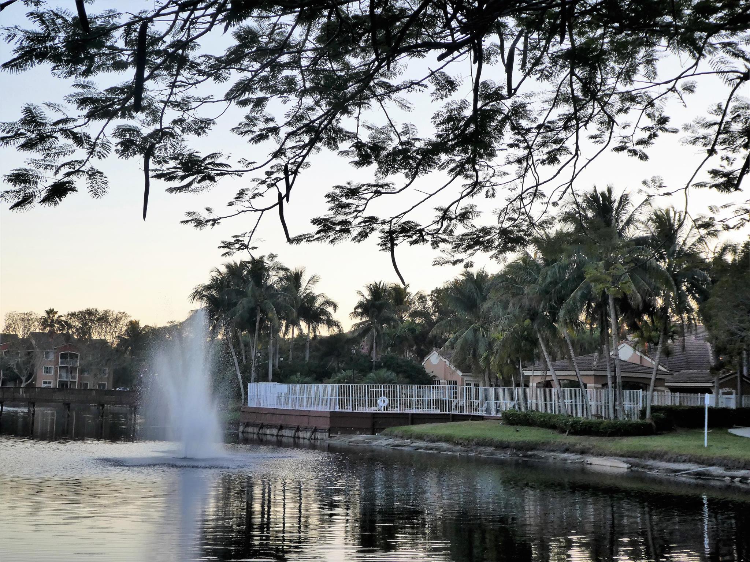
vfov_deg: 29.1
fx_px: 1083
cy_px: 281
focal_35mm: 50
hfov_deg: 38.2
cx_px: 375
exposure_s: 1/125
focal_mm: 9
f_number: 4.1
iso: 80
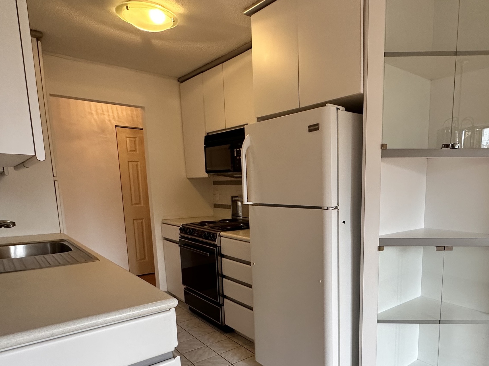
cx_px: 318
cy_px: 242
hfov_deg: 67.8
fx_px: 353
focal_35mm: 25
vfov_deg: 53.8
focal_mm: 2.22
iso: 250
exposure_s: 1/120
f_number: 2.2
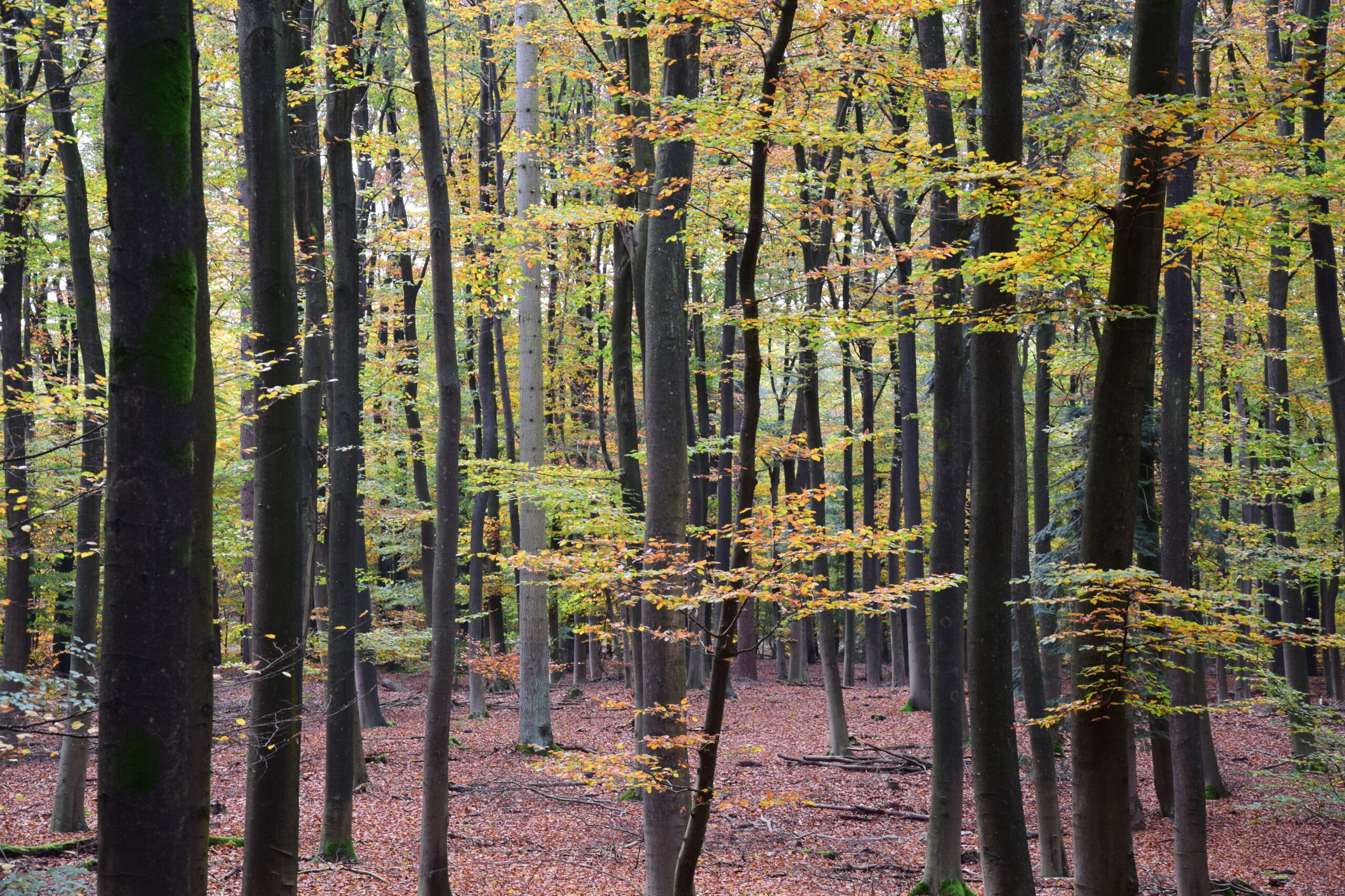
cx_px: 672
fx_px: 3923
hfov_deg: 19.5
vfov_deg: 13.0
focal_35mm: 105
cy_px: 448
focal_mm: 70
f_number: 8
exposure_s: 1/50
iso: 400
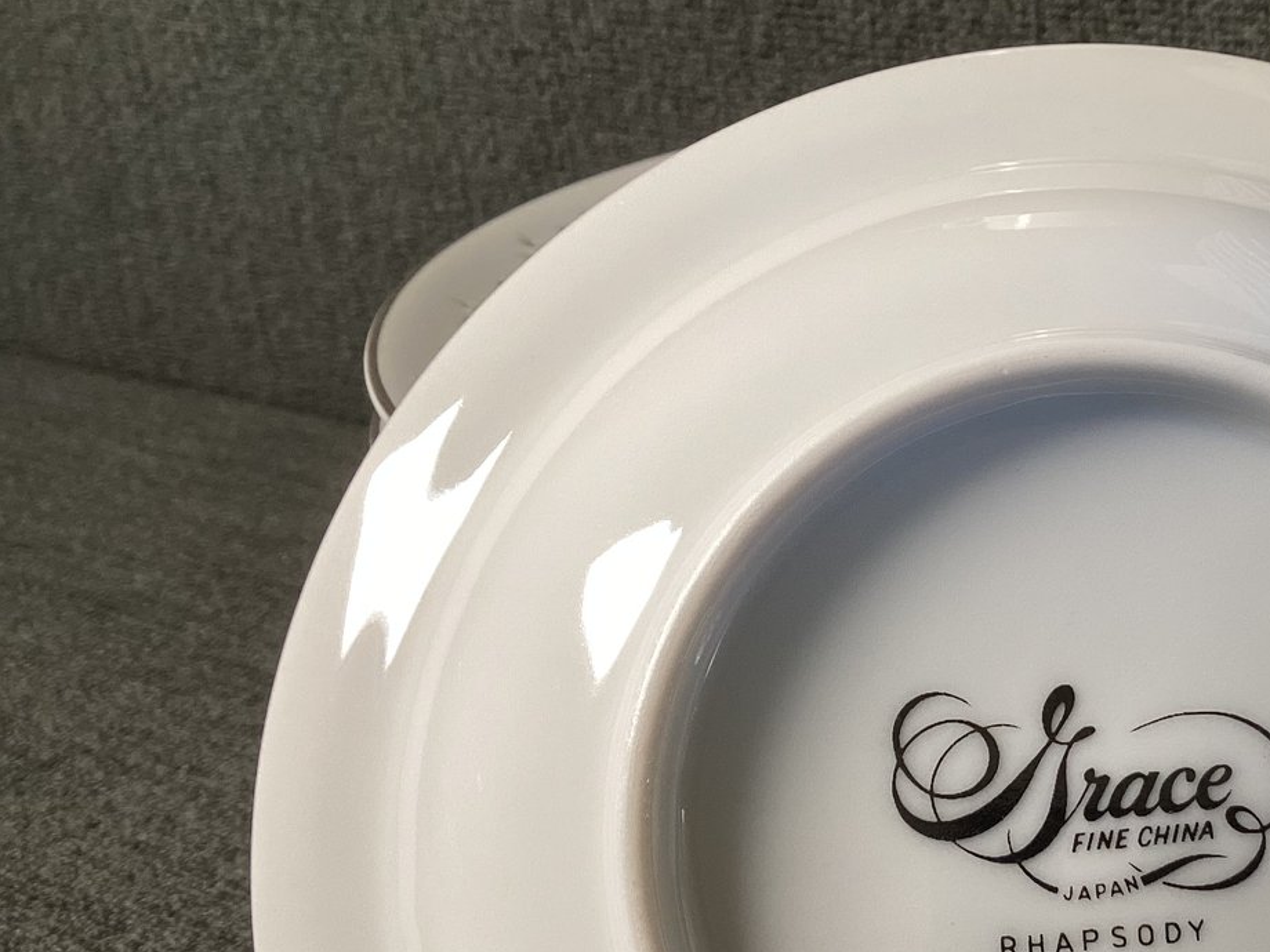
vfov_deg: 28.2
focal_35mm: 51
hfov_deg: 36.1
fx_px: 1871
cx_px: 1043
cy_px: 711
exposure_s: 1/120
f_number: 2.4
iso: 80
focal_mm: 3.3
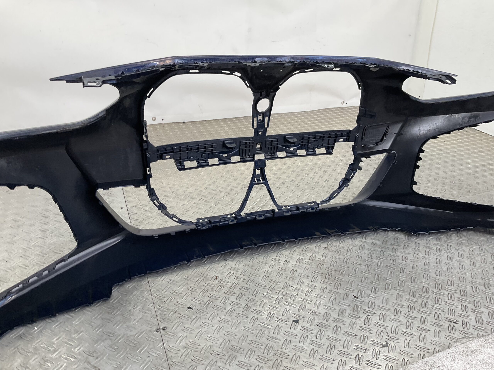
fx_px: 414
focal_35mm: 29
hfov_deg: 61.7
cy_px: 185
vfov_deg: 48.2
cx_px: 247
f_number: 1.8
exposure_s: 1/120
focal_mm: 3
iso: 25
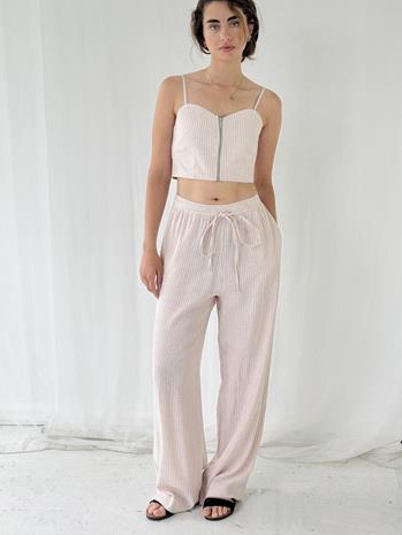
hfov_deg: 26.6
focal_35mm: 55
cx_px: 220
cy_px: 232
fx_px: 851
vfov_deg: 34.9
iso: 64
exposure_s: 1/414
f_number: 1.78
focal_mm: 6.76
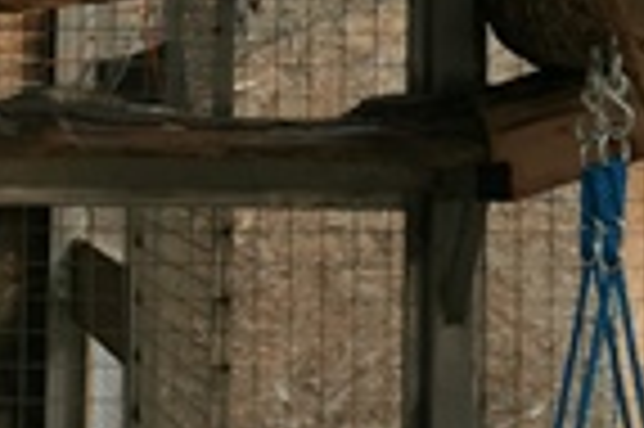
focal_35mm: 224
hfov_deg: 9.2
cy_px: -590
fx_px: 4002
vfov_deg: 5.9
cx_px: 275
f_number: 1.8
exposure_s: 1/1724
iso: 50
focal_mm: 5.58
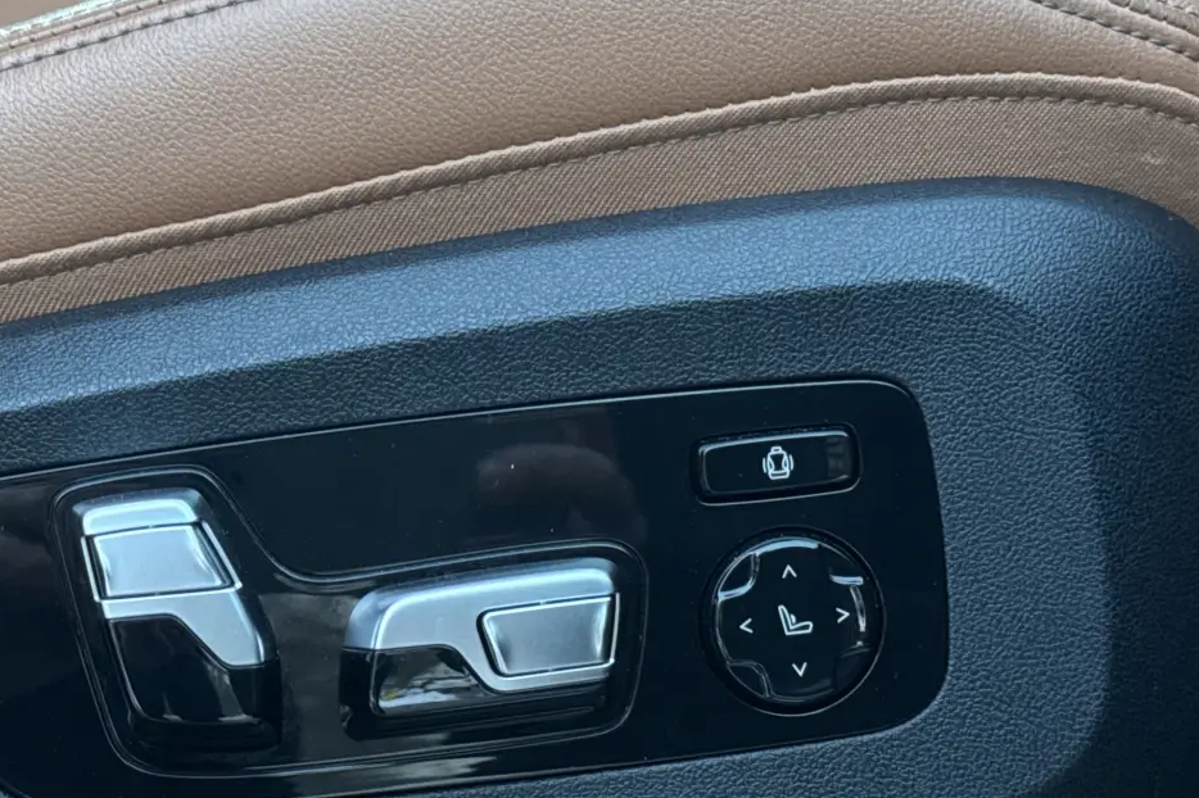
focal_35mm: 77
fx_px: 2563
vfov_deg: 17.7
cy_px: 400
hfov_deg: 26.2
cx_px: 418
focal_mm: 6.76
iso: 500
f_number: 1.78
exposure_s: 1/35
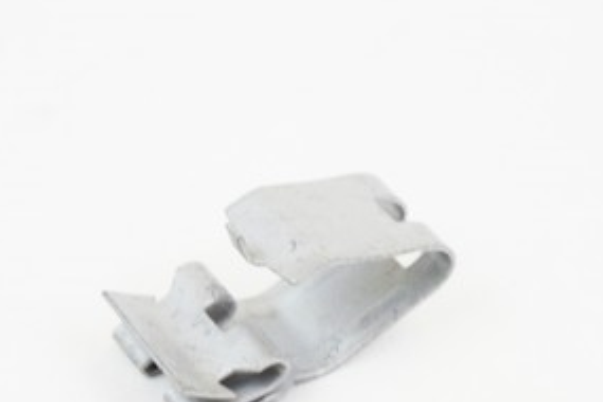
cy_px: 251
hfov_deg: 11.1
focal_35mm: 185
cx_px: 262
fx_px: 3101
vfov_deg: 7.4
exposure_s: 1/60
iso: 1400
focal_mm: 55
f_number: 5.6
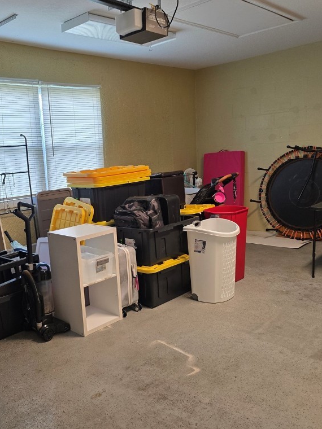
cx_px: 92
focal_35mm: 31
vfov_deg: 58.4
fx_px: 384
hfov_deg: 44.3
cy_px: 216
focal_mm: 6.3
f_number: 1.7
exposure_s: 1/120
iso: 200
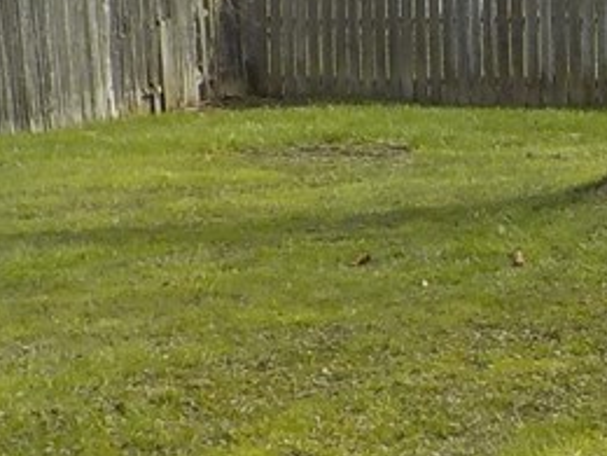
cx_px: 689
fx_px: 2069
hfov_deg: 16.1
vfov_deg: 12.5
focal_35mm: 118
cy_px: 166
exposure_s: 1/640
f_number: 3.3
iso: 125
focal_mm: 4.1
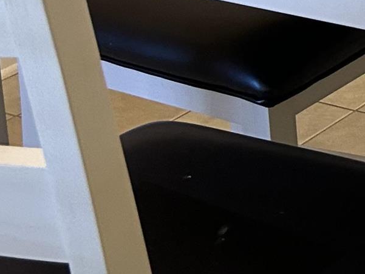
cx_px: 725
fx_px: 1402
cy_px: -222
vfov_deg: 10.5
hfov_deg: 12.9
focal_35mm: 133
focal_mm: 5.7
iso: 250
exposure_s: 1/60
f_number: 1.5
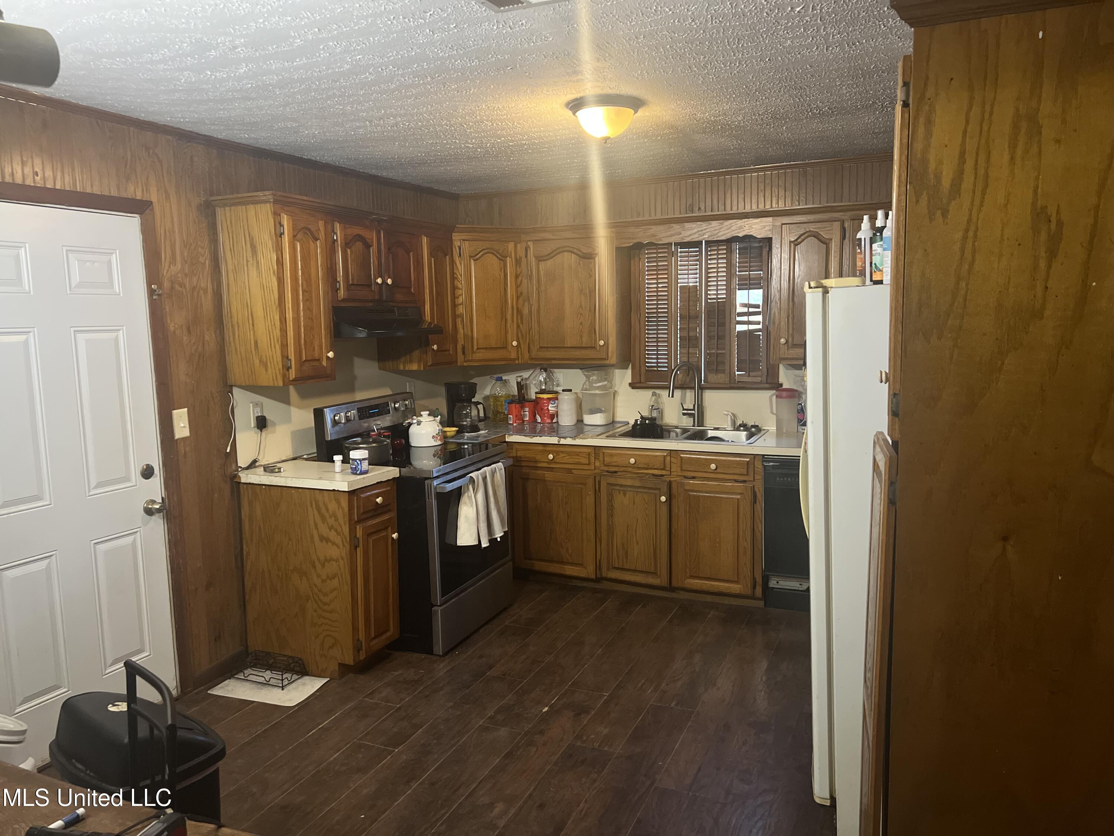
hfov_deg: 67.3
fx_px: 837
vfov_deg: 53.1
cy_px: 418
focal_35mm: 26
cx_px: 557
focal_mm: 5.7
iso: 640
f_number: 1.5
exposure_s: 1/40
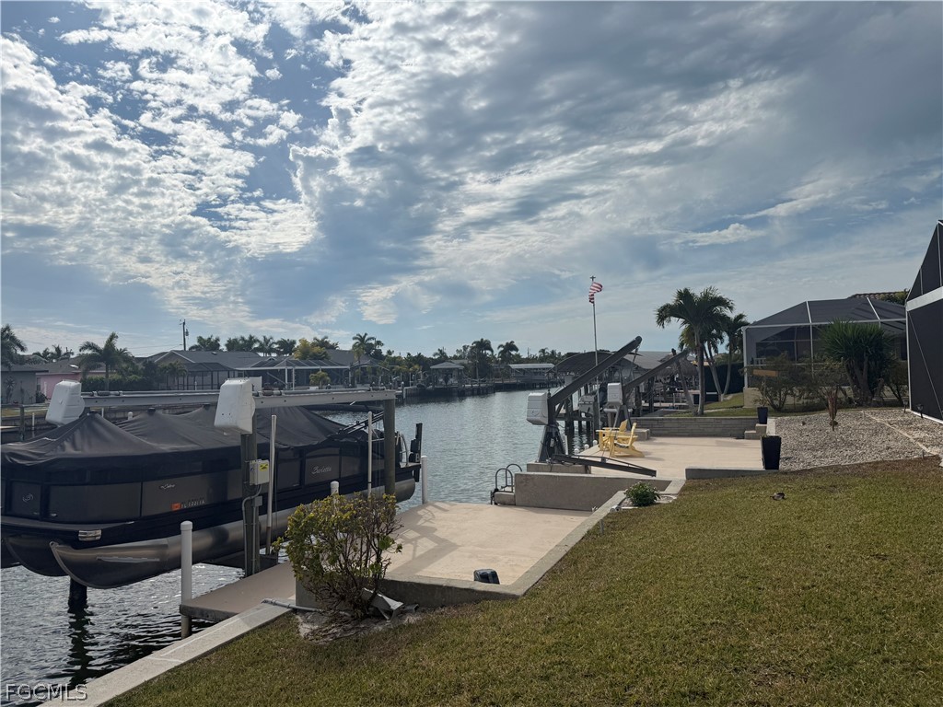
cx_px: 472
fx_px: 654
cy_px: 354
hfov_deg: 71.6
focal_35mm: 24
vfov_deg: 56.8
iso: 64
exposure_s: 1/14286
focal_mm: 6.76
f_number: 1.78
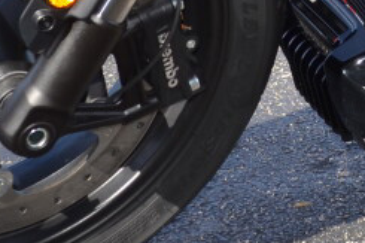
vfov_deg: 8.9
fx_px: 1489
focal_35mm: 147
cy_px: -221
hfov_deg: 13.7
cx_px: 407
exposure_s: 1/200
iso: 100
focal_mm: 20
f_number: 5.6
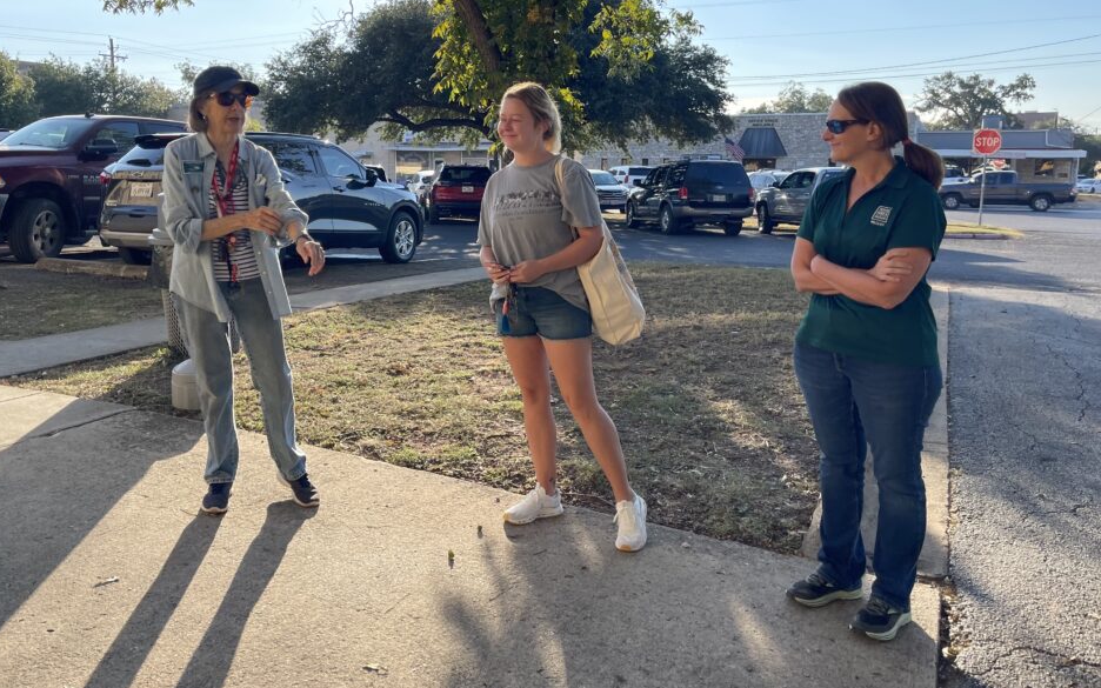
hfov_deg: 64.6
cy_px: 263
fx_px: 870
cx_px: 518
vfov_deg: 42.9
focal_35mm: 29
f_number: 1.6
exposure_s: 1/1513
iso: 32
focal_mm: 5.1
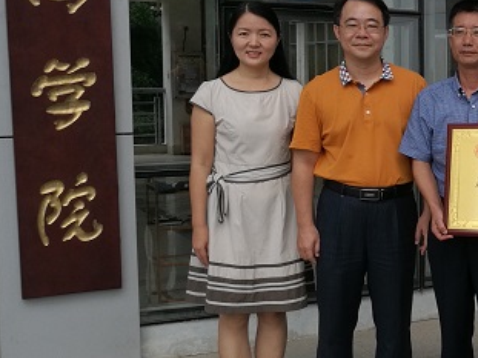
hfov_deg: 26.0
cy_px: 164
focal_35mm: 69
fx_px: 952
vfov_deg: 21.3
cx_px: 529
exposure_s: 1/210
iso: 50
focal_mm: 4.5
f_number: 4
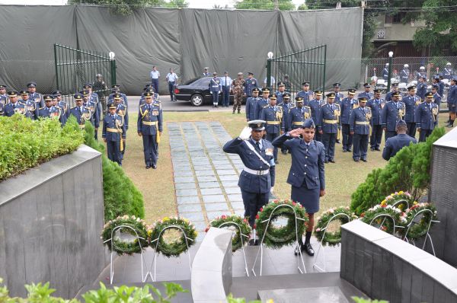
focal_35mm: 42
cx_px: 228
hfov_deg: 46.5
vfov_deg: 31.8
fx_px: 532
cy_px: 152
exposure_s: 1/125
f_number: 7.1
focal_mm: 28
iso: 250
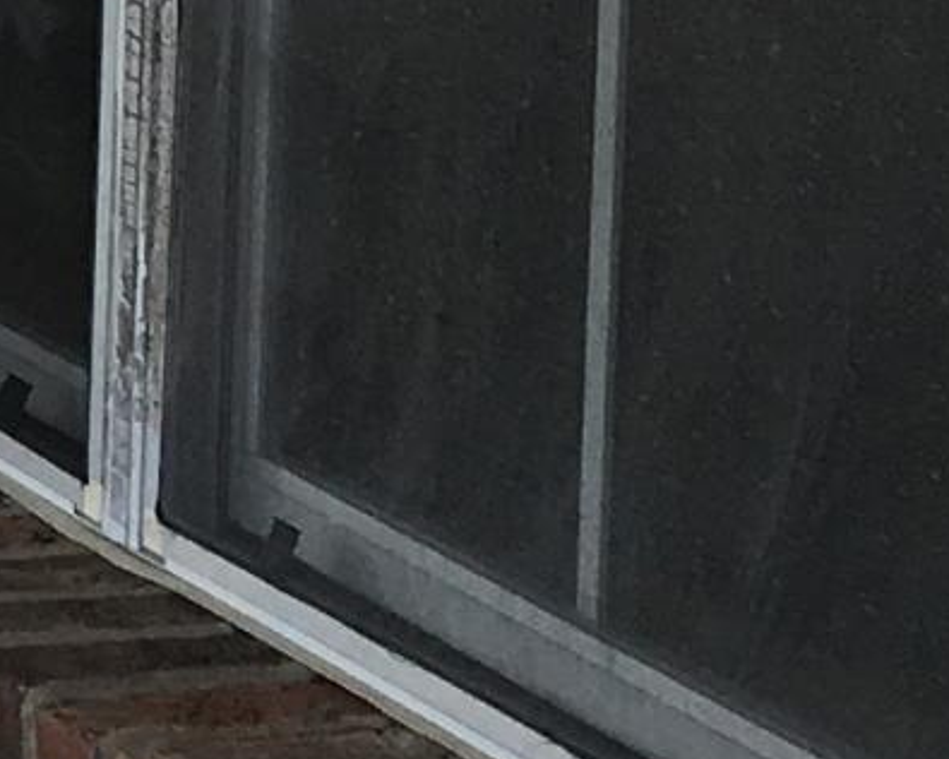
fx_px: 6039
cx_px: -2028
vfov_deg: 6.9
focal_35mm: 215
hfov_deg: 7.7
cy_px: -778
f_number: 2.2
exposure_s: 1/447
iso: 25
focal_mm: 4.15
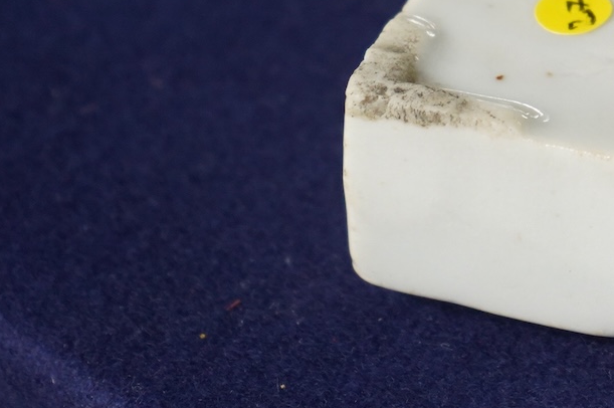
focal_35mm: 197
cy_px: 65
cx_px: 774
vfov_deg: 6.9
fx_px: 3356
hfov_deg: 10.3
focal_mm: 70
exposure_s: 1/125
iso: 2500
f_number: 5.6
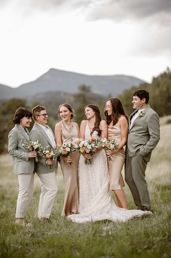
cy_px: 129
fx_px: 606
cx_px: 86
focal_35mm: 85
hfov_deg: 16.1
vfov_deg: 23.9
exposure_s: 1/1000
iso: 200
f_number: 1.8
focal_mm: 85
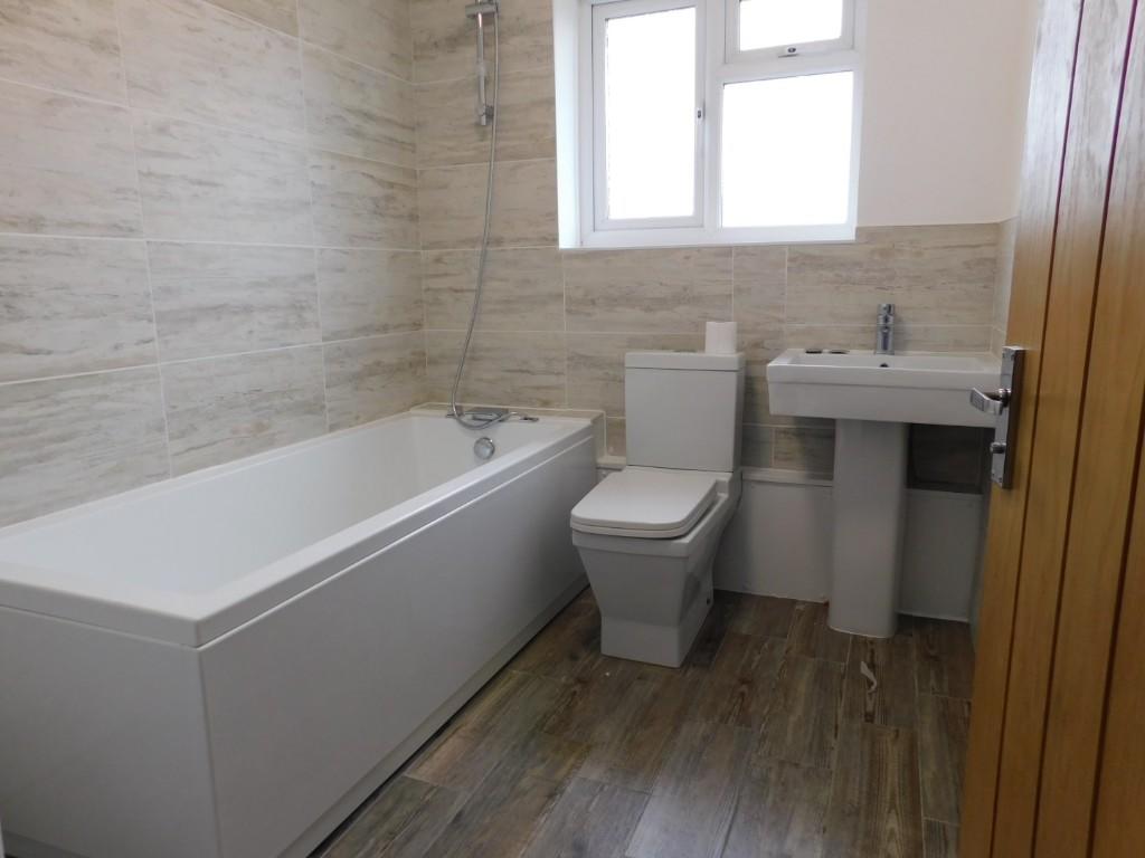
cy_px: 429
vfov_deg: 58.9
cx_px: 572
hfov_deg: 73.9
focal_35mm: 23
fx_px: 761
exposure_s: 1/30
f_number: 3
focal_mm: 4
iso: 140
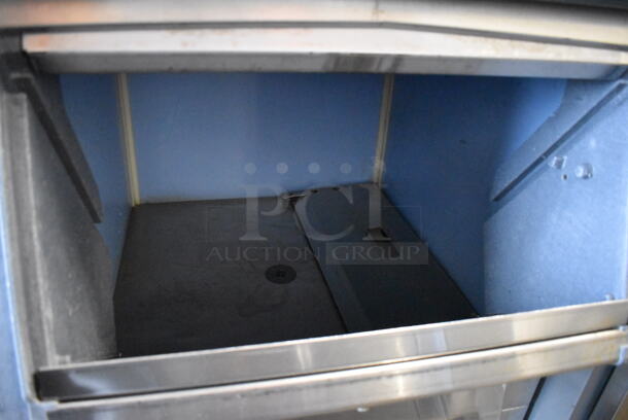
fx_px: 471
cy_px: 210
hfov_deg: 67.3
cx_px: 314
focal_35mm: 27
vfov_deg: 48.0
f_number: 3.5
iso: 12800
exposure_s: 1/80
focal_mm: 18
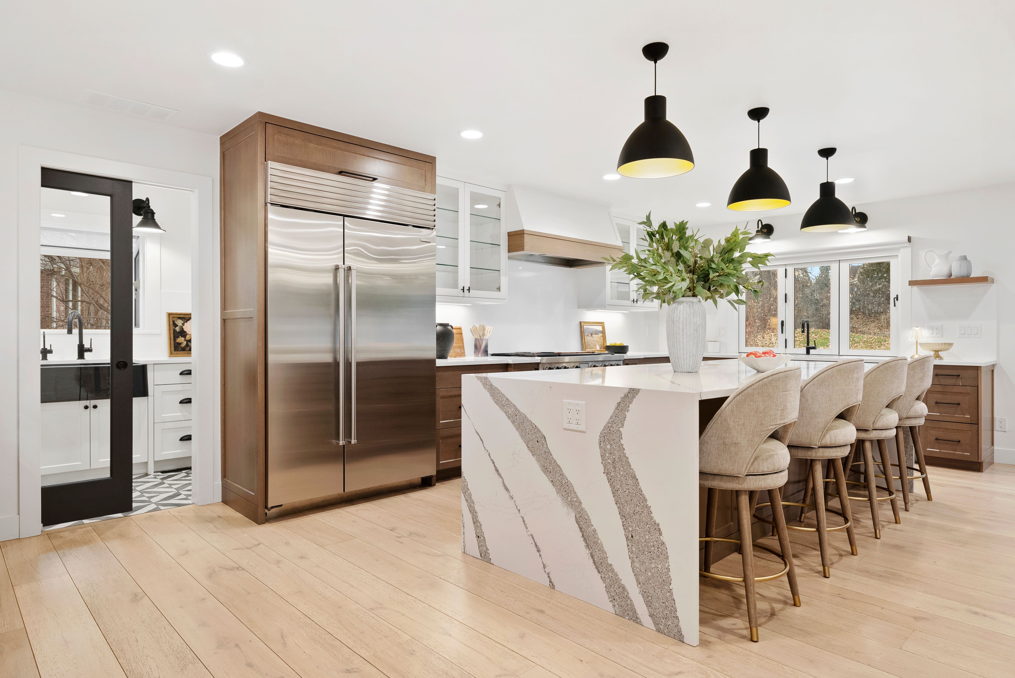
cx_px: 508
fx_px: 592
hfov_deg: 81.2
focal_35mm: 21
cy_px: 339
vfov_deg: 59.6
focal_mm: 21
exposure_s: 1/8
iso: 800
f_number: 9
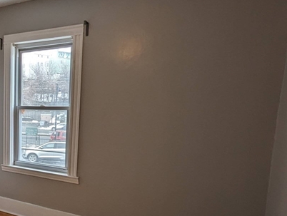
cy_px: 143
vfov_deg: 42.5
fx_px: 274
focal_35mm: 33
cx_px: -9
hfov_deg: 45.4
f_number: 2.2
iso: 76
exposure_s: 1/120
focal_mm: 1.95
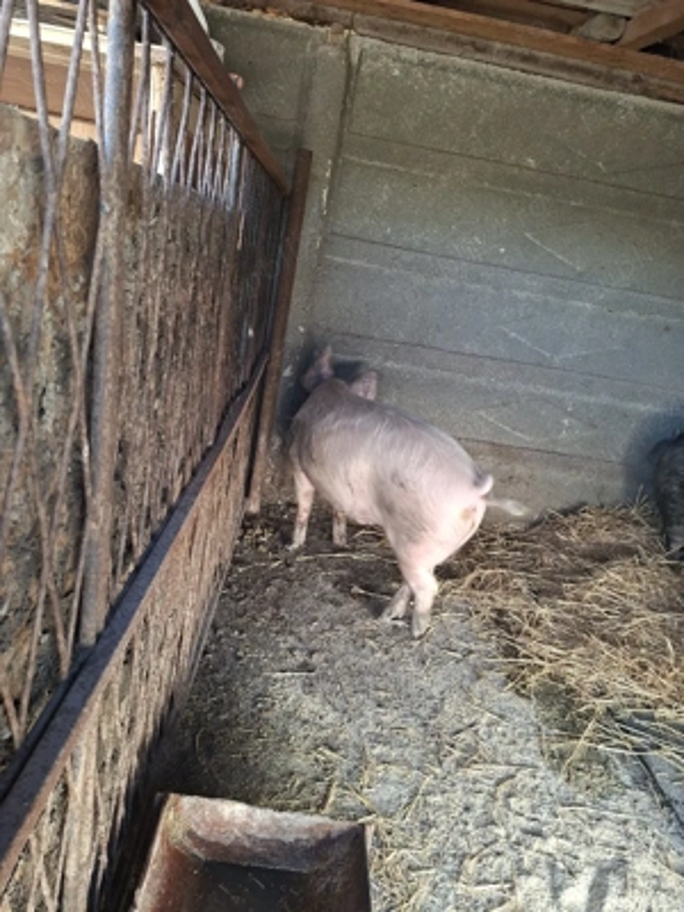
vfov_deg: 73.9
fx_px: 606
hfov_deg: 58.9
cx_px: 342
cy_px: 456
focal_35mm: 23
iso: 320
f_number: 1.8
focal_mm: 5.54
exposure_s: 1/100
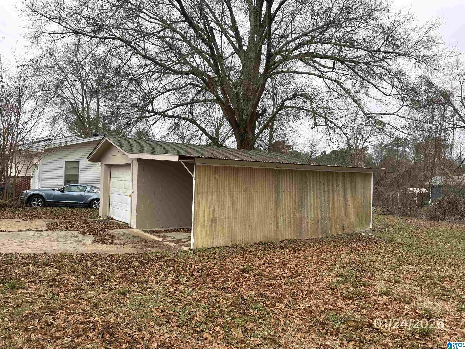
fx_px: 322
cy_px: 174
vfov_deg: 56.8
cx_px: 232
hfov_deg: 71.6
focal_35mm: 24
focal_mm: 6.76
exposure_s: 1/204
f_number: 1.78
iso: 64
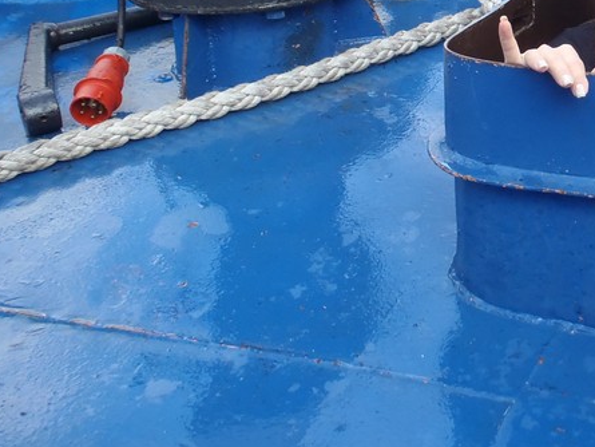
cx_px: 669
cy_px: -20
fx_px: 1186
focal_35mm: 69
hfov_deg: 25.9
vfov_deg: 20.5
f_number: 4.1
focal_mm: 5.4
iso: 80
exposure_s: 1/60
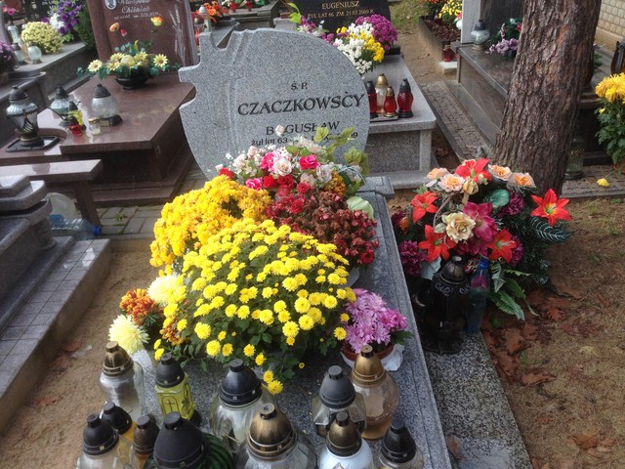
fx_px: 596
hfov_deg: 55.4
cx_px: 312
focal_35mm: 33
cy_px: 234
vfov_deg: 42.9
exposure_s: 1/212
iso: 50
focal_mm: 4.12
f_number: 2.4
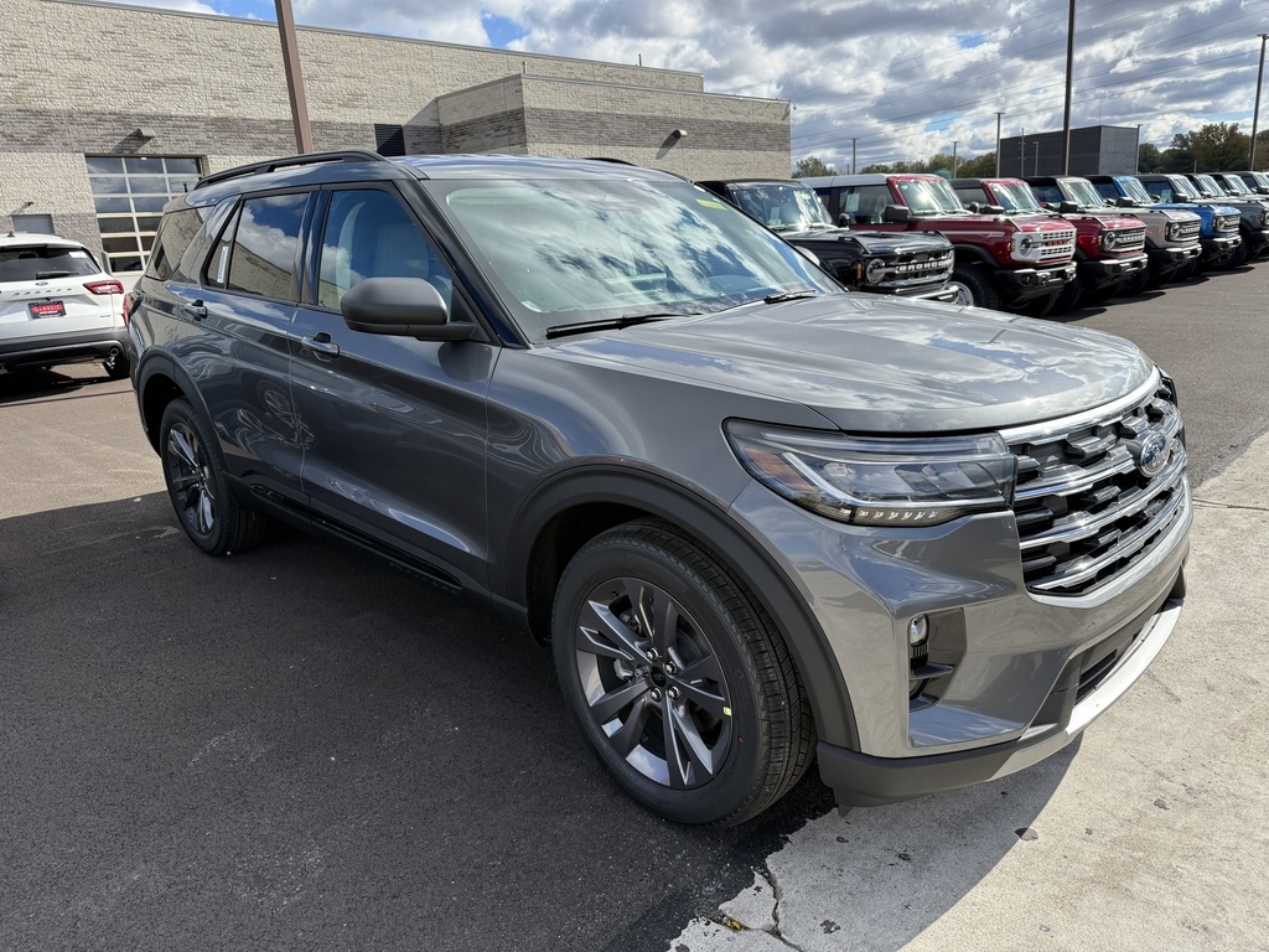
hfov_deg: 71.6
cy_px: 476
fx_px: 880
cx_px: 634
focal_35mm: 24
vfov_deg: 56.8
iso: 100
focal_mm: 6.76
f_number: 1.78
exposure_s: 1/3279
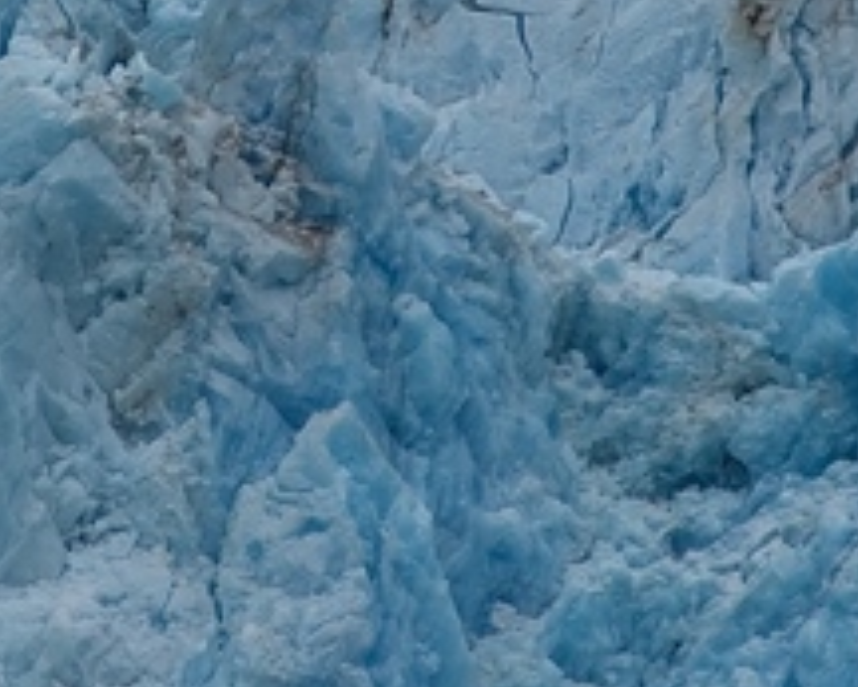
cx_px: 230
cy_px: -151
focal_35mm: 668
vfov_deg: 2.3
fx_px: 16971
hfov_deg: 2.9
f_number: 5
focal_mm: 120
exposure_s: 1/250
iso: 100
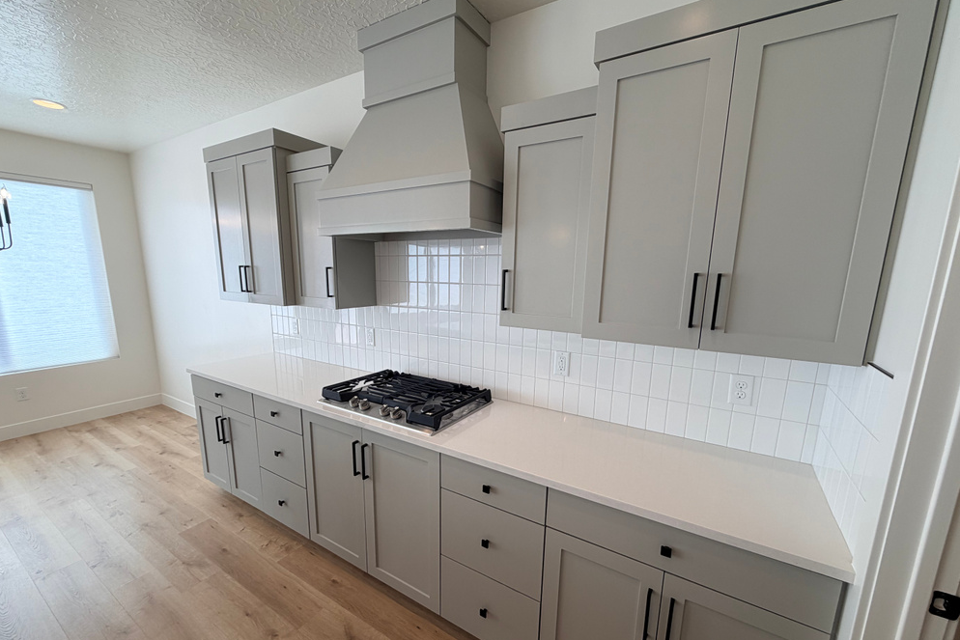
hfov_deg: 100.4
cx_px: 473
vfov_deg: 77.2
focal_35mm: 15
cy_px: 345
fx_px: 400
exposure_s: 1/120
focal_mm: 2.22
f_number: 2.2
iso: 40
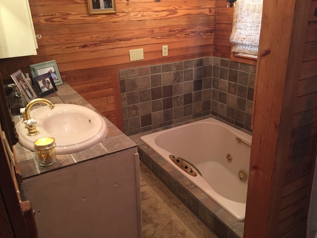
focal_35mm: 29
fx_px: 266
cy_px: 119
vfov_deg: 48.2
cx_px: 158
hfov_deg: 61.7
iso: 160
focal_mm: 4.15
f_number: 2.2
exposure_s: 1/30
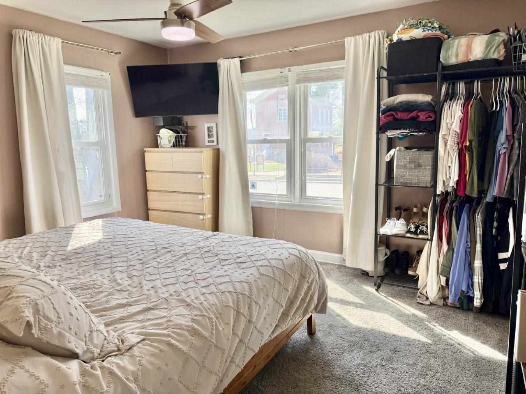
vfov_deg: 56.8
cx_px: 263
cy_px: 197
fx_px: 365
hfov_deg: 71.6
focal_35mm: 24
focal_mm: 6.76
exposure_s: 1/281
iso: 100
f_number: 1.78
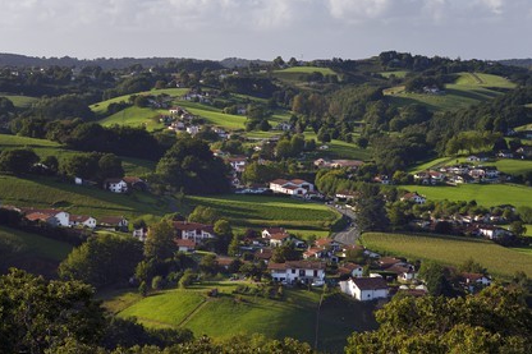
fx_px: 1640
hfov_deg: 18.4
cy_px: 176
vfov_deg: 12.3
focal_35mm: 111
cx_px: 265
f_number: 10
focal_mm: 110
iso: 200
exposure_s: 1/250
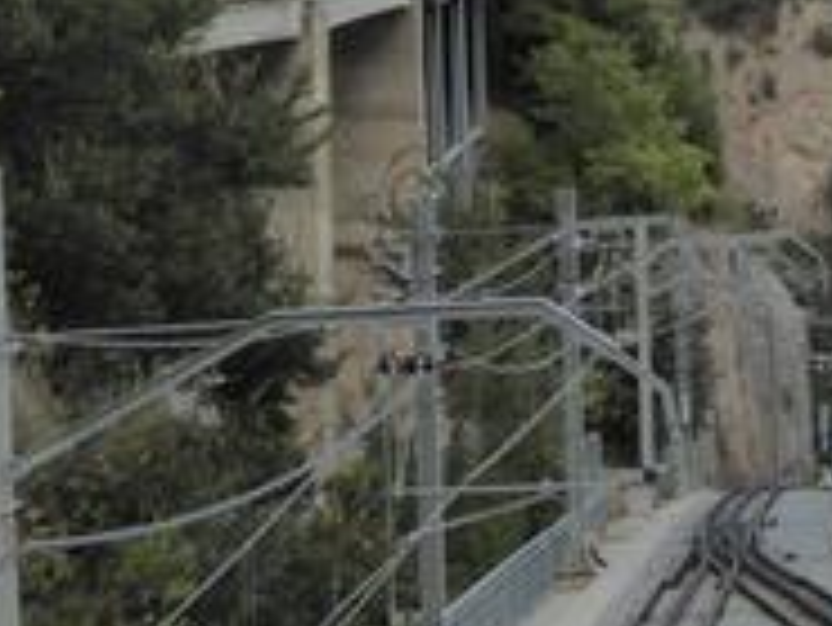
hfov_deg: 12.0
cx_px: 1111
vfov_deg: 9.3
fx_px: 3824
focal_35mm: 159
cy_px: 234
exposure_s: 1/250
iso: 200
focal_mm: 7.8
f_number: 3.9
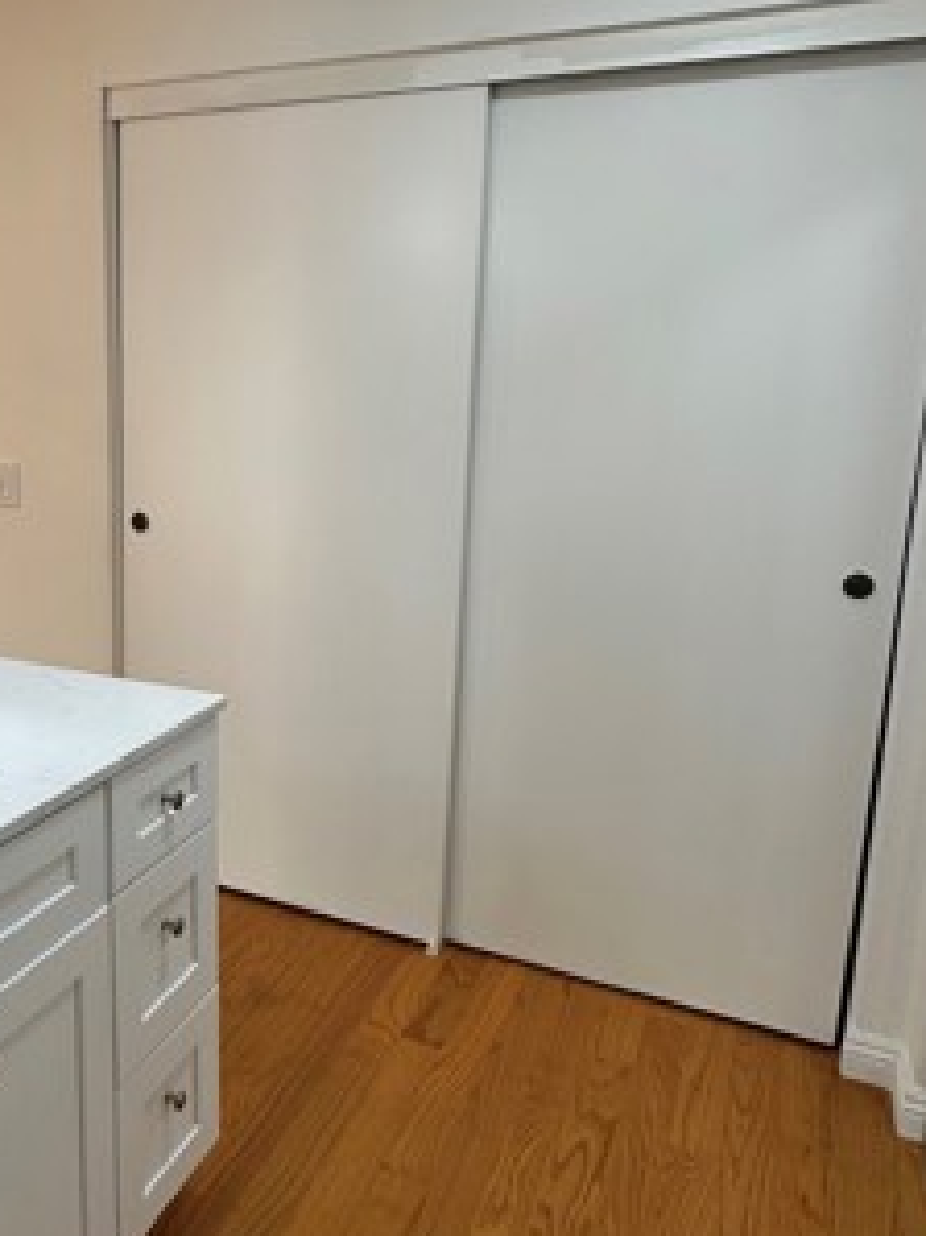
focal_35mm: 30
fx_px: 1071
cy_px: 562
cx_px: 244
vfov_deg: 59.9
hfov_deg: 45.3
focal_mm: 2.22
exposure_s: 1/120
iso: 50
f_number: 2.2
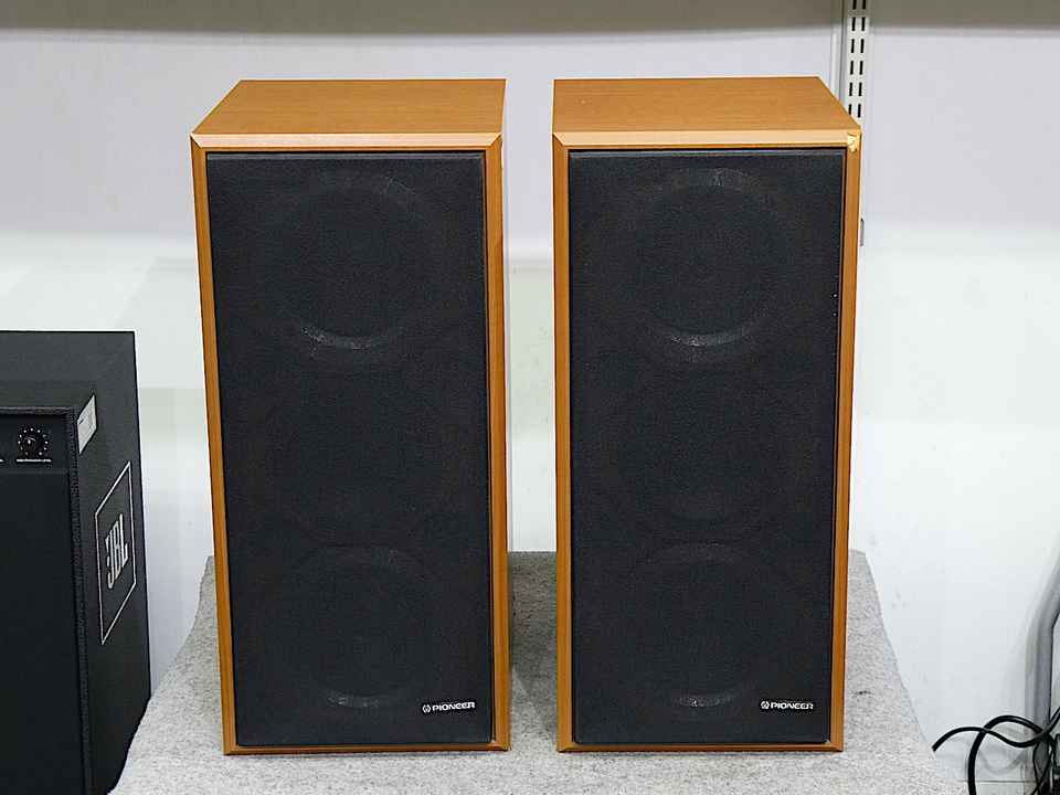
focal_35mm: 65
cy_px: 398
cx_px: 530
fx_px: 1990
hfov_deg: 29.8
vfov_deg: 22.6
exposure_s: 1/5
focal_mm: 11.7
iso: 200
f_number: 4.4
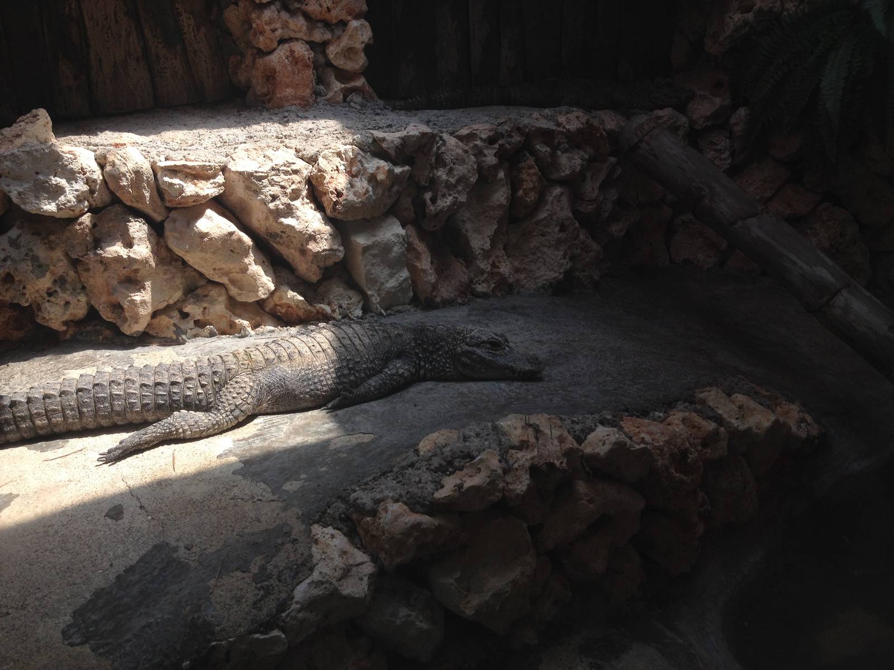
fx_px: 904
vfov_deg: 40.7
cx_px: 447
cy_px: 335
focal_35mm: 35
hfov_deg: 52.6
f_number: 2.4
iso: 50
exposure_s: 1/587
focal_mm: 4.28
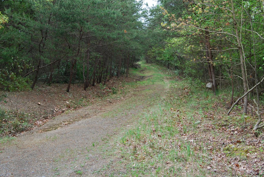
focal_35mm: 39
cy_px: 65
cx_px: 139
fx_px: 286
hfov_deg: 49.5
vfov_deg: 34.1
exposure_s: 1/60
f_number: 8
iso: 200
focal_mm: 18
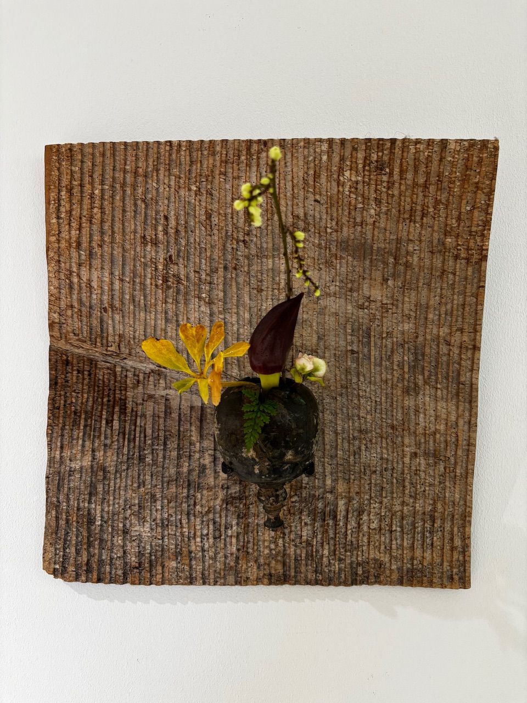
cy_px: 352
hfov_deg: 53.1
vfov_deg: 67.3
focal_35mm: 26
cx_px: 264
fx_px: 528
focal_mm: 5.96
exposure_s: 1/59
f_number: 1.6
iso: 160
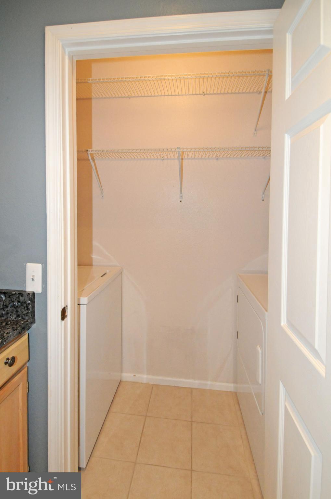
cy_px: 250
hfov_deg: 77.1
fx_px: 208
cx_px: 166
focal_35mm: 15
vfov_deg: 100.5
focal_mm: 10
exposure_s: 1/60
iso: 1600
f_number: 6.3
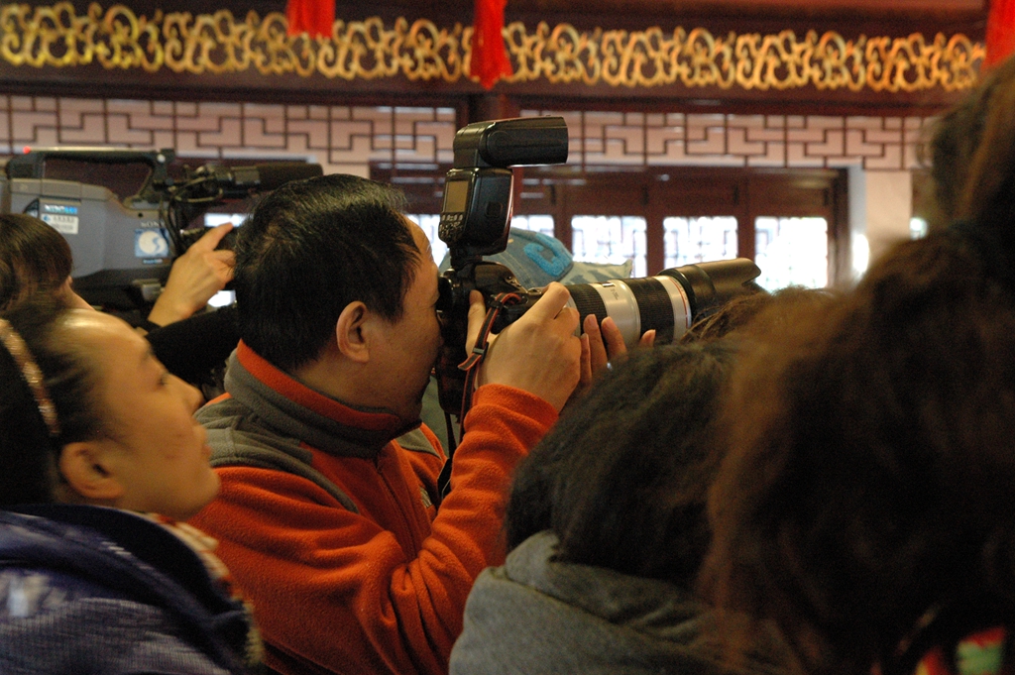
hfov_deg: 41.1
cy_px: 338
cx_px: 508
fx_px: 1352
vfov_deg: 28.0
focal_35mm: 48
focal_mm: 32
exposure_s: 1/15
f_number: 5.6
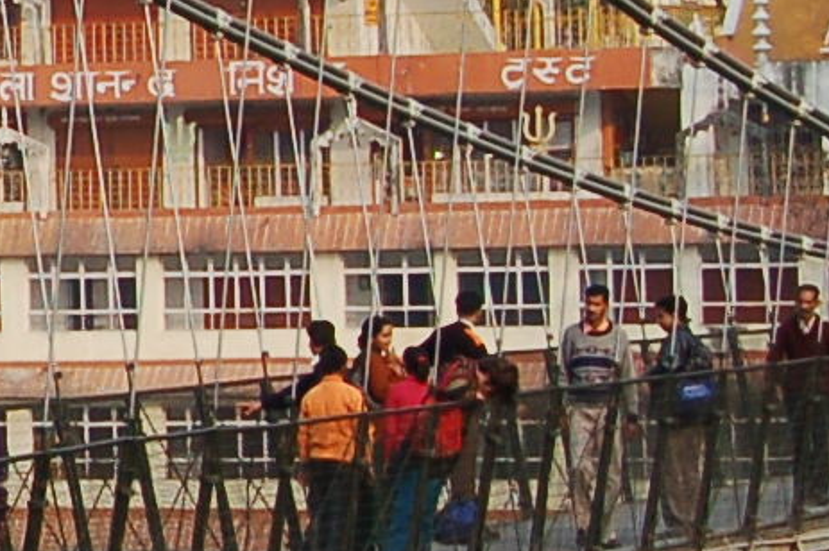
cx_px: -1457
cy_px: -114
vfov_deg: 4.0
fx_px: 7852
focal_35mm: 341
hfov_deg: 5.7
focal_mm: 35
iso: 400
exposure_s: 1/160
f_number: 10
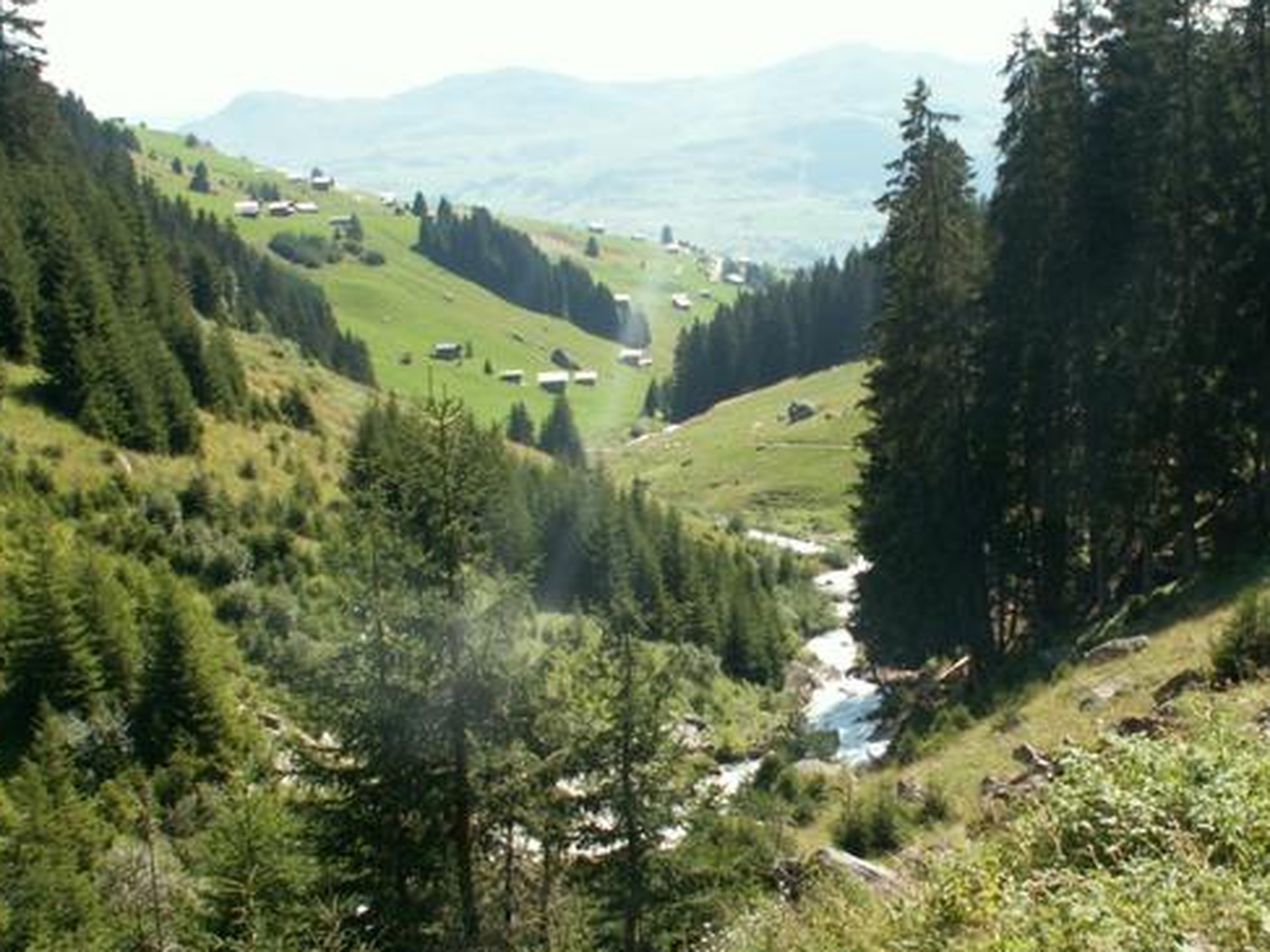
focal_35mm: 46
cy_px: 490
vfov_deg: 31.5
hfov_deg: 40.9
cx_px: 798
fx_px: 1687
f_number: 5
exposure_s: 1/125
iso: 50
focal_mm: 5.86
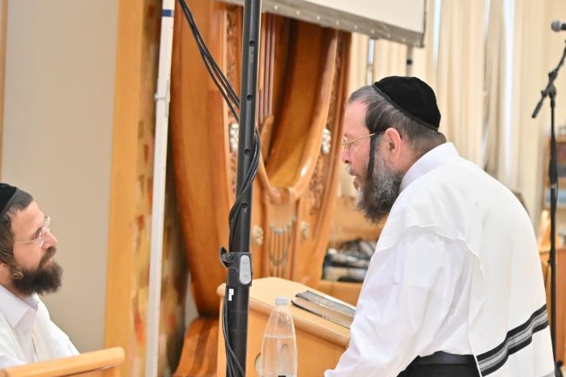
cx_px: 265
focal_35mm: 142
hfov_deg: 14.4
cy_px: 268
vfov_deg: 9.6
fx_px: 2232
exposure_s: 1/250
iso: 1250
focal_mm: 65
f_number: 4
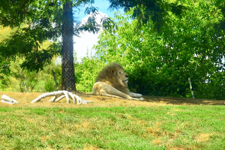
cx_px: 112
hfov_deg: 13.0
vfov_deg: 8.7
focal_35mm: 158
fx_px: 985
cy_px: 75
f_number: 9
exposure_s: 1/320
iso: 200
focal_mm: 105
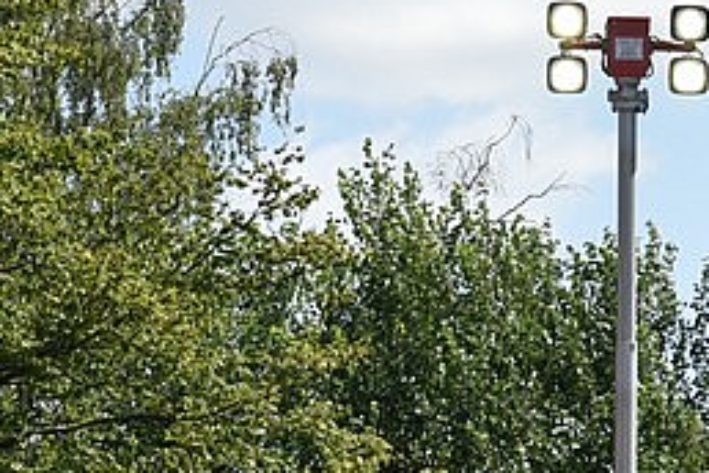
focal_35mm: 262
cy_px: 786
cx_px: 934
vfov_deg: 5.2
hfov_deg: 7.8
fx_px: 5160
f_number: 9
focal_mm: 75
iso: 200
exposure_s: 1/320
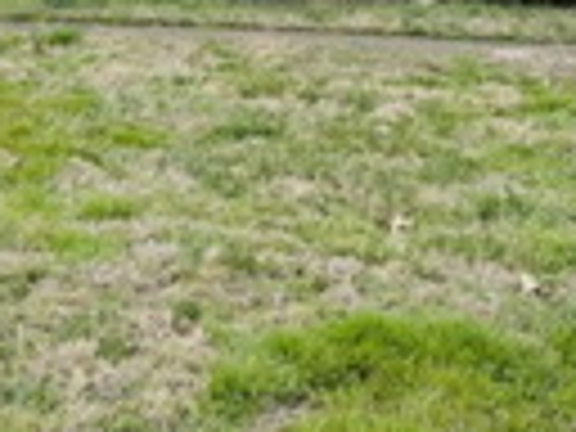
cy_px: -230
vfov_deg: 17.5
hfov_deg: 26.0
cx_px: 238
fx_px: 1248
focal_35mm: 75
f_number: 1.78
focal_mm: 6.76
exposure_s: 1/2445
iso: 80
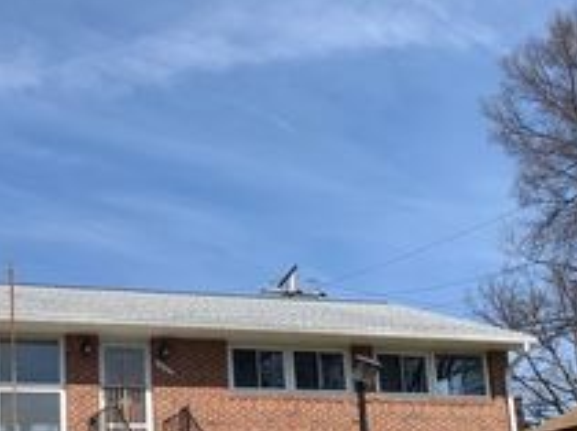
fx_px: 1032
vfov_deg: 23.2
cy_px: 361
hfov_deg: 30.4
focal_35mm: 62
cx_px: 107
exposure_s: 1/2994
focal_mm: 4.25
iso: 25
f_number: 1.8
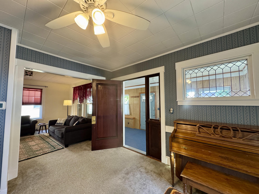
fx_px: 105
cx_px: 130
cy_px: 97
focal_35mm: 14
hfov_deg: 102.1
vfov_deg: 85.7
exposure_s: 1/60
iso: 400
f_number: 2.2
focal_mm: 2.22
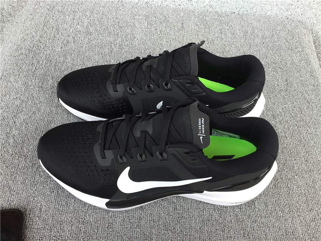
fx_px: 287
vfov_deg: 45.4
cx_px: 160
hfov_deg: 58.4
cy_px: 120
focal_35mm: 31
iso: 25
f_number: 2.4
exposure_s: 1/162
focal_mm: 3.3
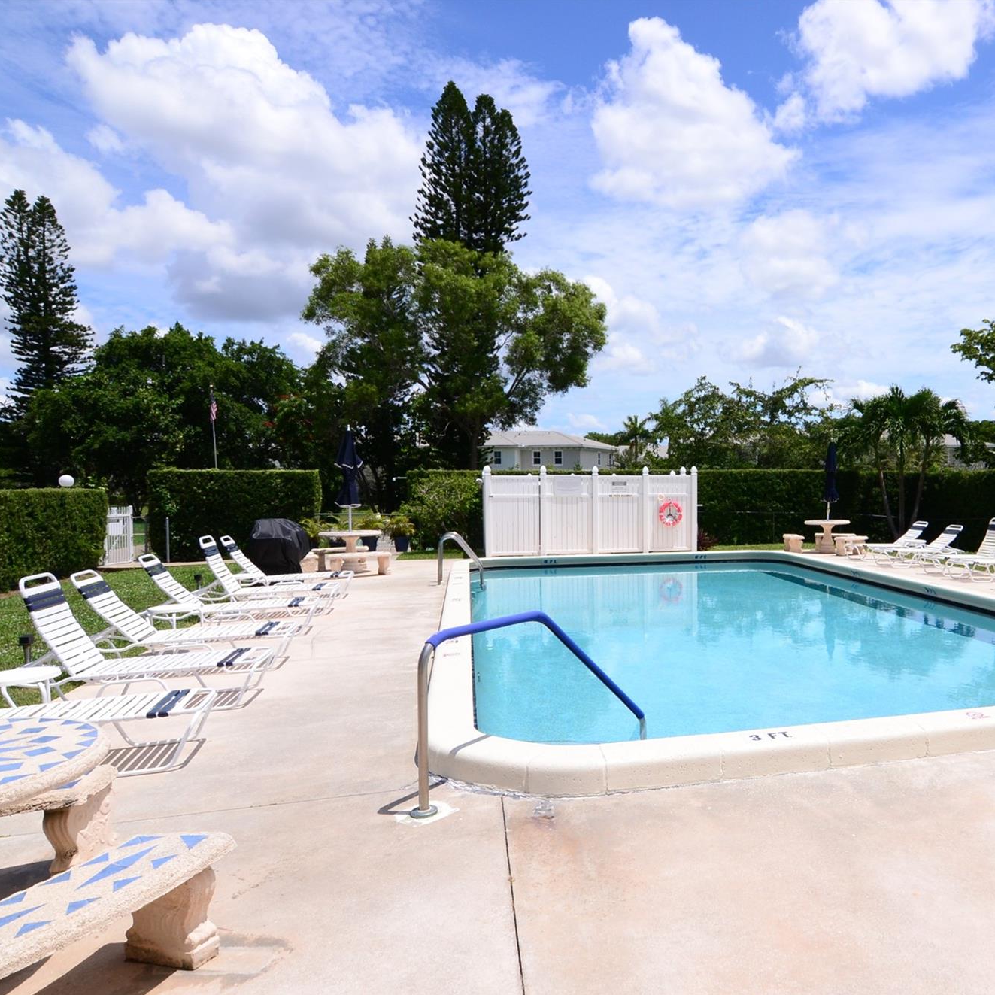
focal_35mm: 26
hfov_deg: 58.5
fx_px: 834
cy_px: 511
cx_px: 743
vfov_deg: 61.6
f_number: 14
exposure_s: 1/320
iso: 220
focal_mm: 13
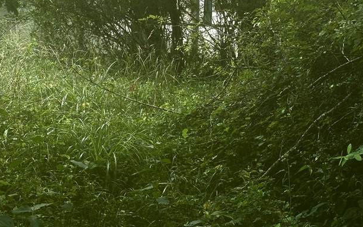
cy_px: 2
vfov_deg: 15.1
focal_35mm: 85
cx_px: 187
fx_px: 841
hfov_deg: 24.4
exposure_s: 1/121
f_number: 1.78
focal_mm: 6.86
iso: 50
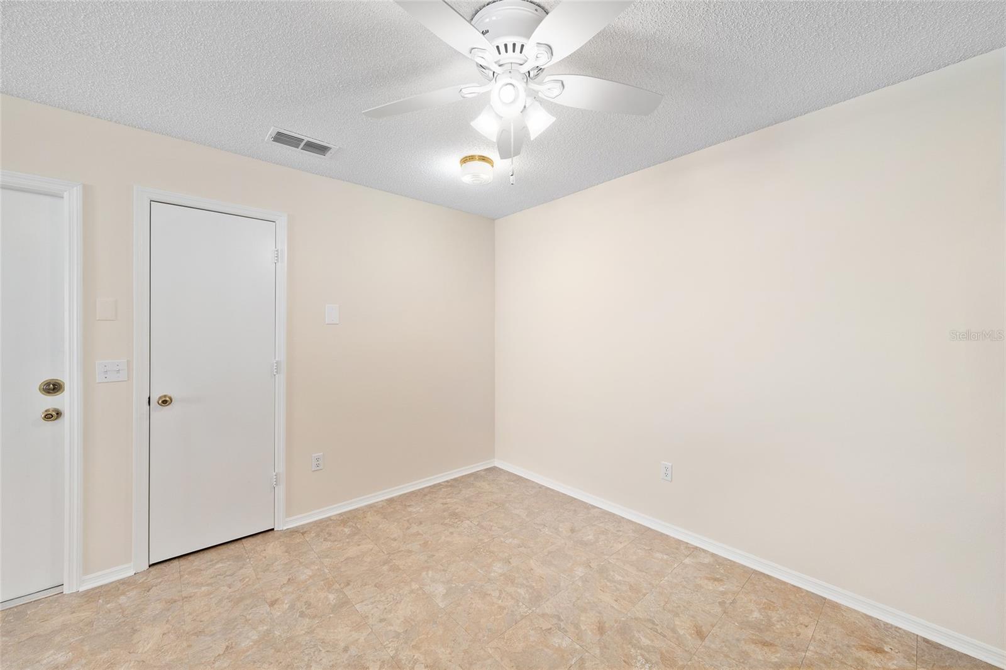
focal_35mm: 14
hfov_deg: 104.3
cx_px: 503
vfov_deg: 81.2
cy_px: 335
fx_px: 391
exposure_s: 1/25
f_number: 8
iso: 400
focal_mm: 14
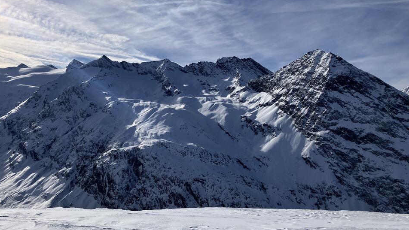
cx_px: 195
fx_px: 358
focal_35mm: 33
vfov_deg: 35.6
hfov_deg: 59.4
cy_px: 123
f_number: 1.8
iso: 32
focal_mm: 3.99
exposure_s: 1/5405
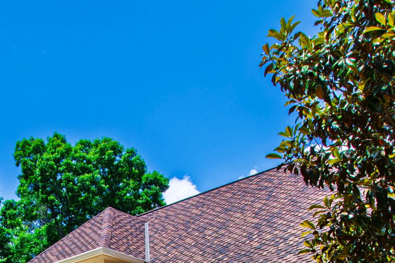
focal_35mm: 54
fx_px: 592
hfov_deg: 35.8
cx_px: 87
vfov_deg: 20.1
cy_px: 437
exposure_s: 1/200
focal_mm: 10
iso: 100
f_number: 8
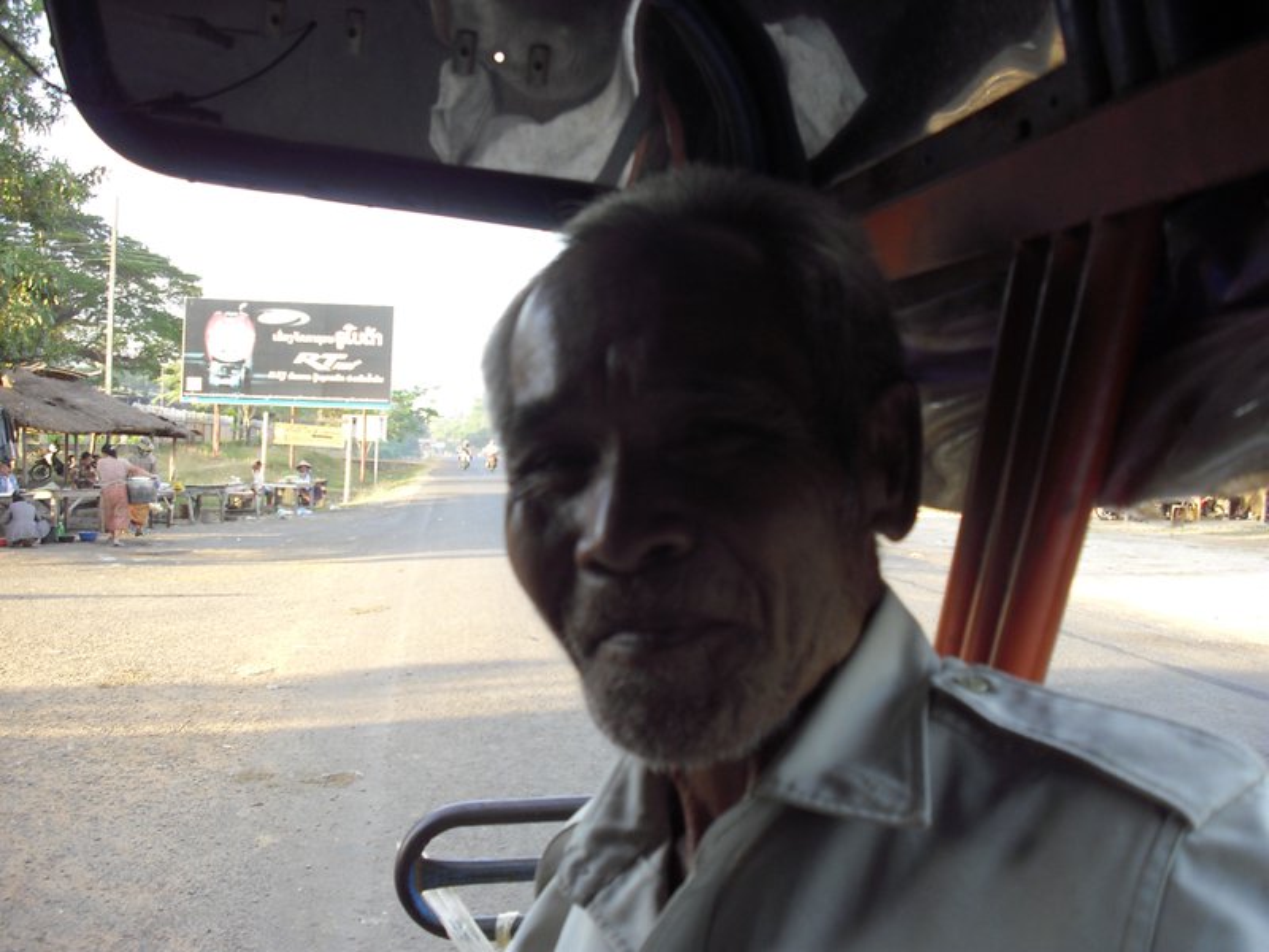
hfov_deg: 49.0
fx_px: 1393
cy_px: 476
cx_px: 634
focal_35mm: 38
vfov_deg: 37.7
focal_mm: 6.2
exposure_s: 1/60
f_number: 2.8
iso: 100
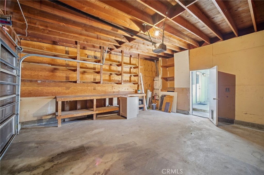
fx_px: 103
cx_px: 132
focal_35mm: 14
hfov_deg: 104.3
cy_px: 88
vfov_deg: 81.2
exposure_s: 3
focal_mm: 9
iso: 320
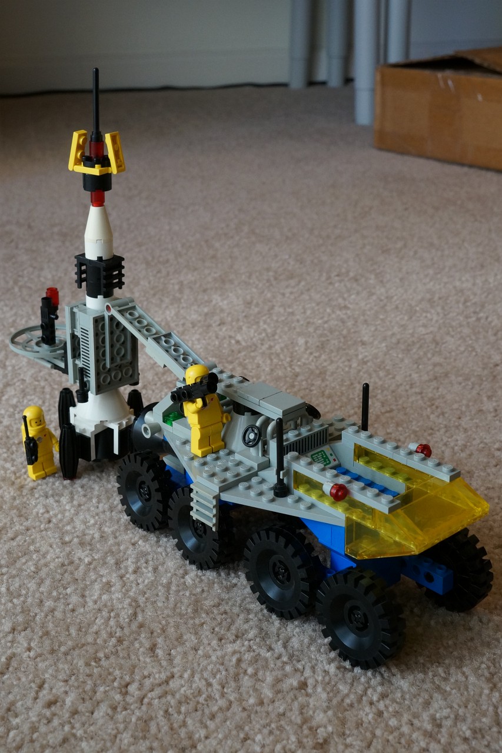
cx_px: 251
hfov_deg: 33.0
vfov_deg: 47.9
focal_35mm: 40
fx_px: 847
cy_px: 376
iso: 800
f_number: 9
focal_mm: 27
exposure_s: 1/40
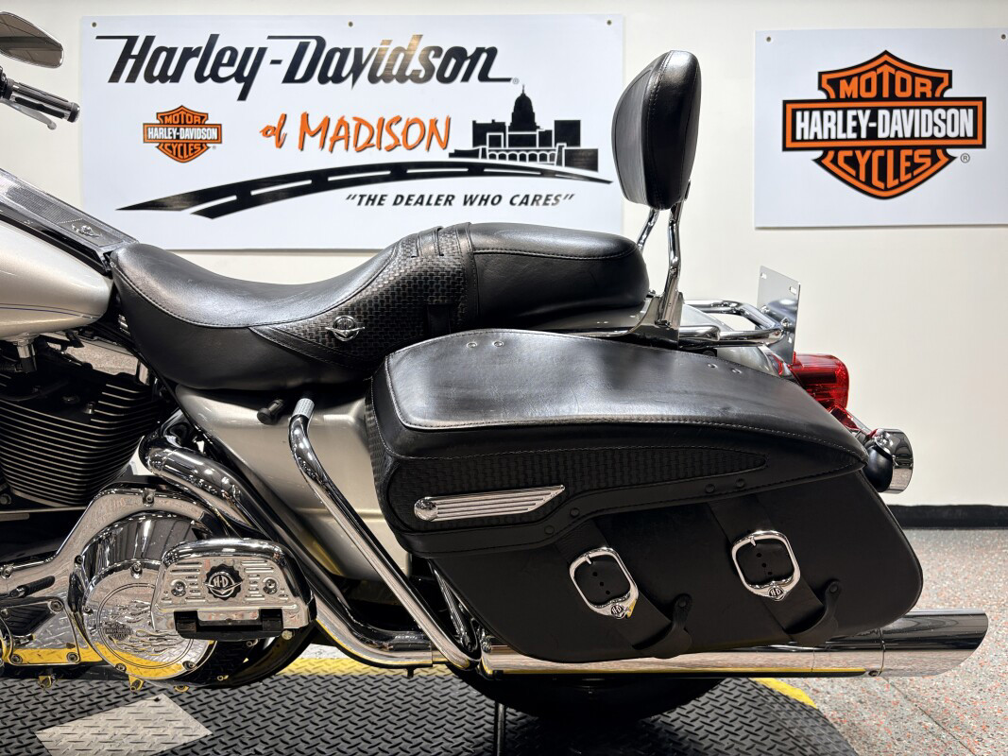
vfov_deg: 53.1
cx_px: 504
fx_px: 757
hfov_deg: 67.3
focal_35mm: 26
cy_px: 378
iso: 50
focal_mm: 5.96
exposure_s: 1/120
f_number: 1.6
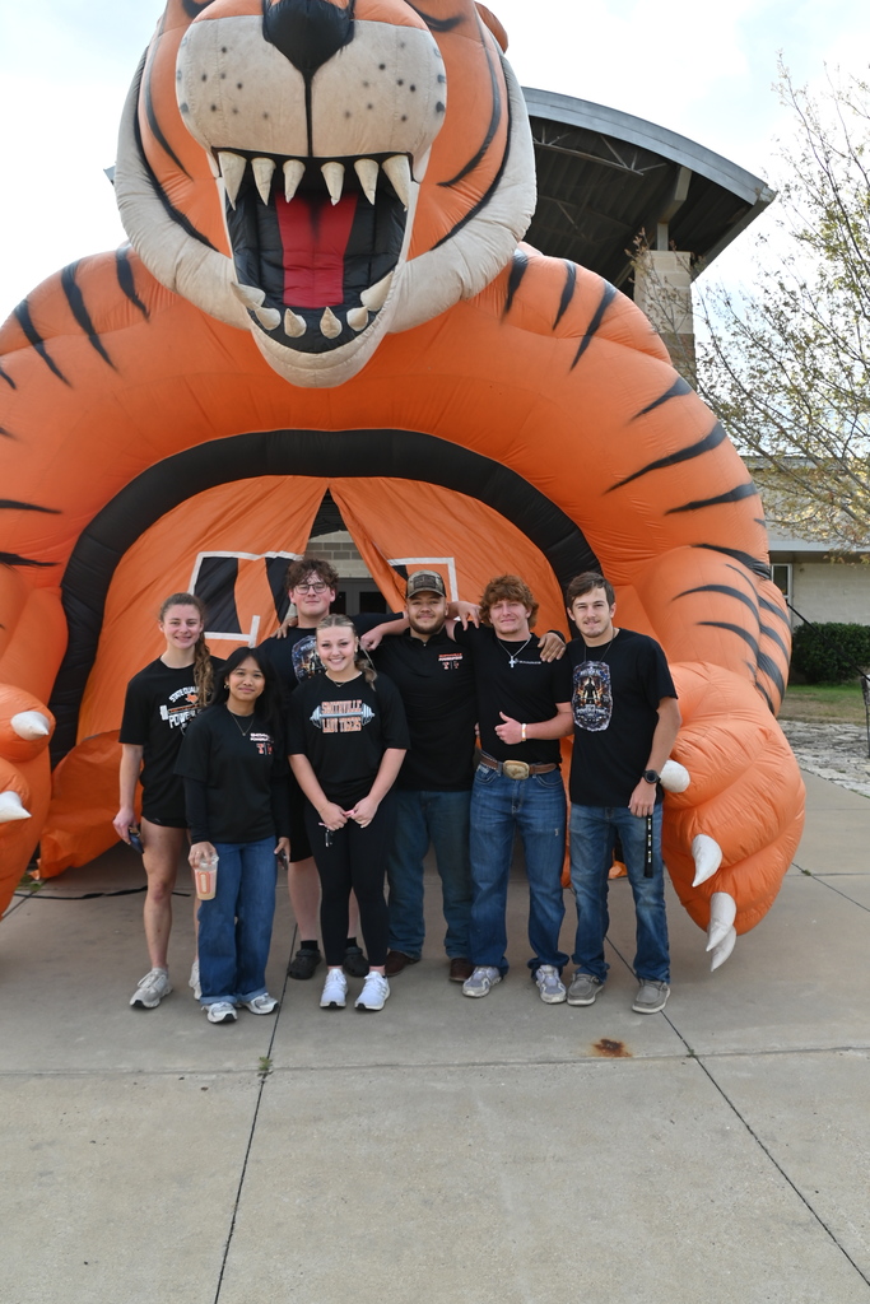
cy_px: 652
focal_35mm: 27
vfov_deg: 67.4
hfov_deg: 47.9
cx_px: 435
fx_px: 978
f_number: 6.3
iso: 100
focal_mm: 18
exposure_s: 1/320
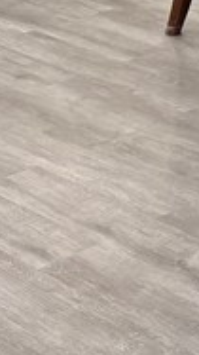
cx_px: 538
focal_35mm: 143
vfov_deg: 13.6
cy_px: -268
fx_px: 1343
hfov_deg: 7.7
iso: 160
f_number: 1.78
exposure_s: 1/120
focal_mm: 6.76
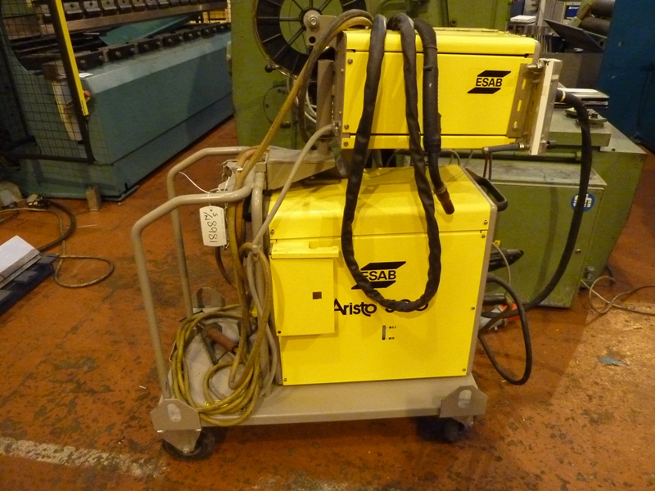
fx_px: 473
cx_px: 328
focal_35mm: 25
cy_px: 246
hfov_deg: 69.4
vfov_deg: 54.9
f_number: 3.3
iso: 800
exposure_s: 1/20
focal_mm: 4.1
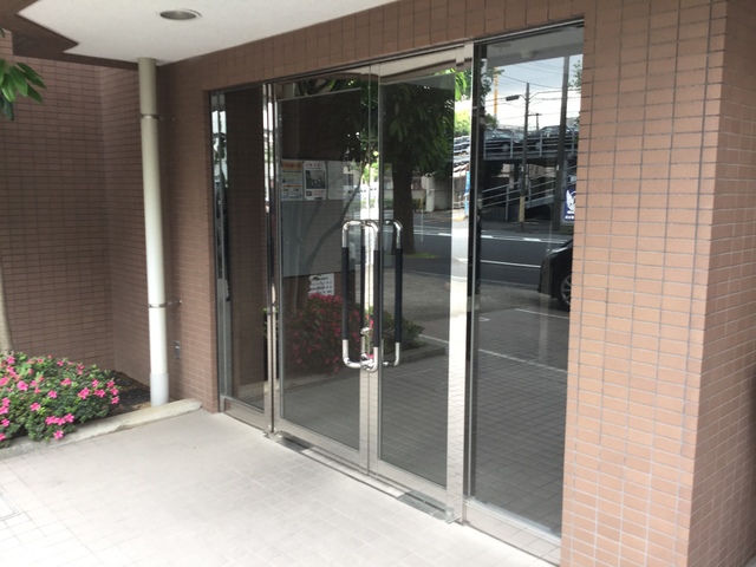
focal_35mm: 31
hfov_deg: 58.4
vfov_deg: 45.4
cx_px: 378
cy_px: 284
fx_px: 677
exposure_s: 1/30
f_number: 2.4
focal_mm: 3.3
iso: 40
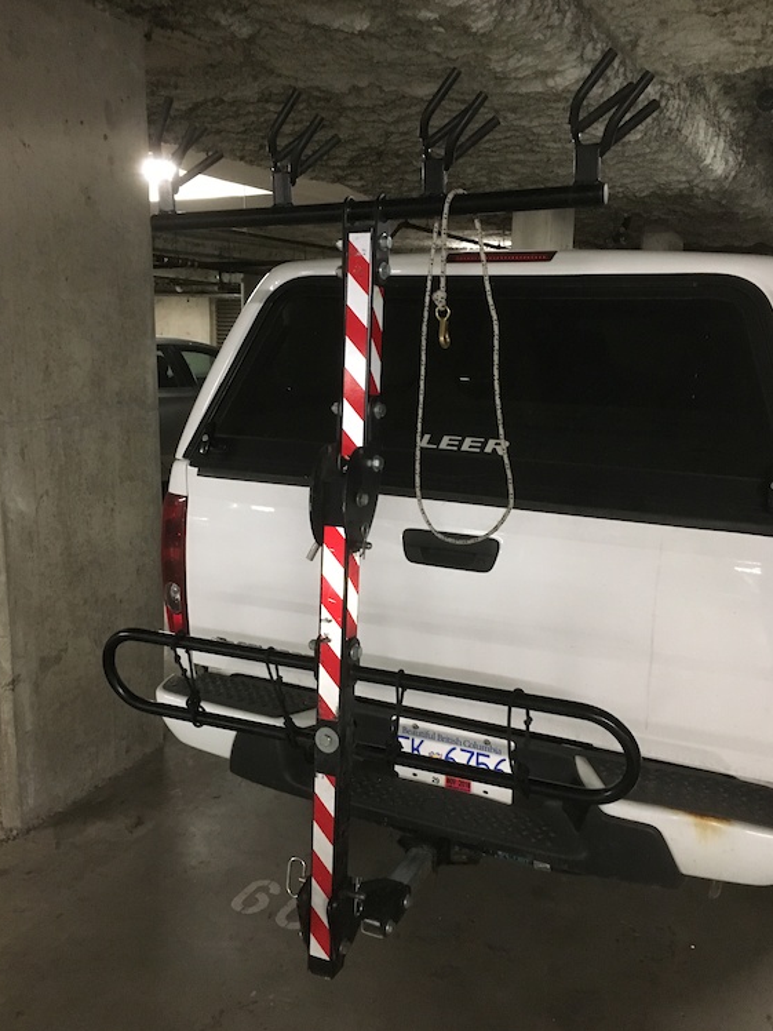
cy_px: 518
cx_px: 382
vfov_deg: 58.4
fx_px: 923
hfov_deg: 45.4
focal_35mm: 31
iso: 250
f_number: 2.2
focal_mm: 4.15
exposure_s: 1/15
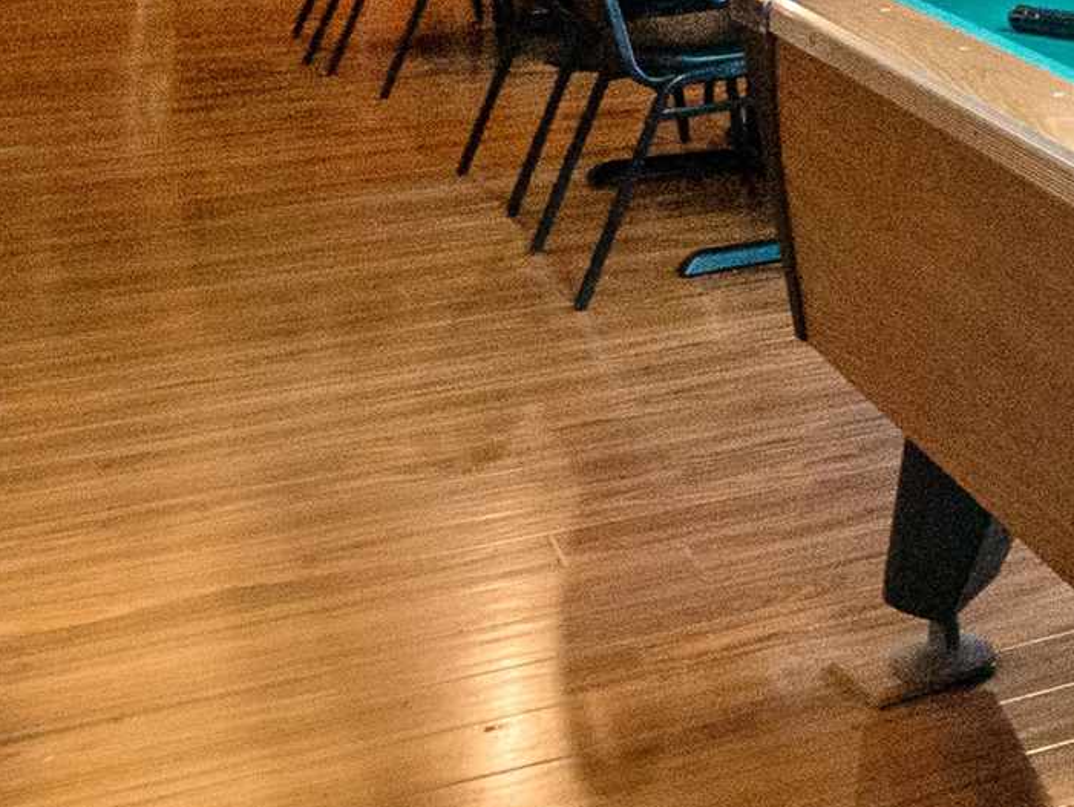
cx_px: 1463
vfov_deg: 19.8
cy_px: -150
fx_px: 2174
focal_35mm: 70
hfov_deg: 23.8
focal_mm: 8
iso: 2500
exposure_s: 1/60
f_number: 2.8
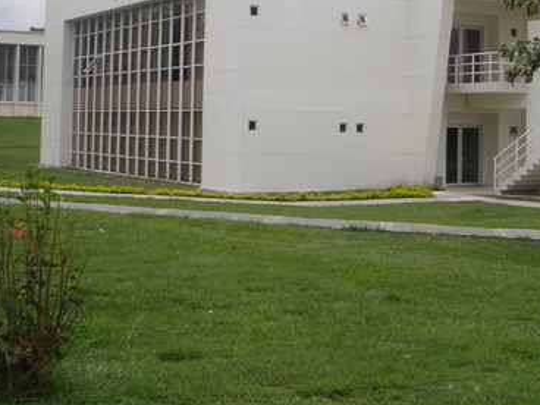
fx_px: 1030
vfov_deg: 21.9
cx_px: 367
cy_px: 66
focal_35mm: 66
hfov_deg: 29.2
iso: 50
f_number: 6.6
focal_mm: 6.7
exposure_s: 1/250
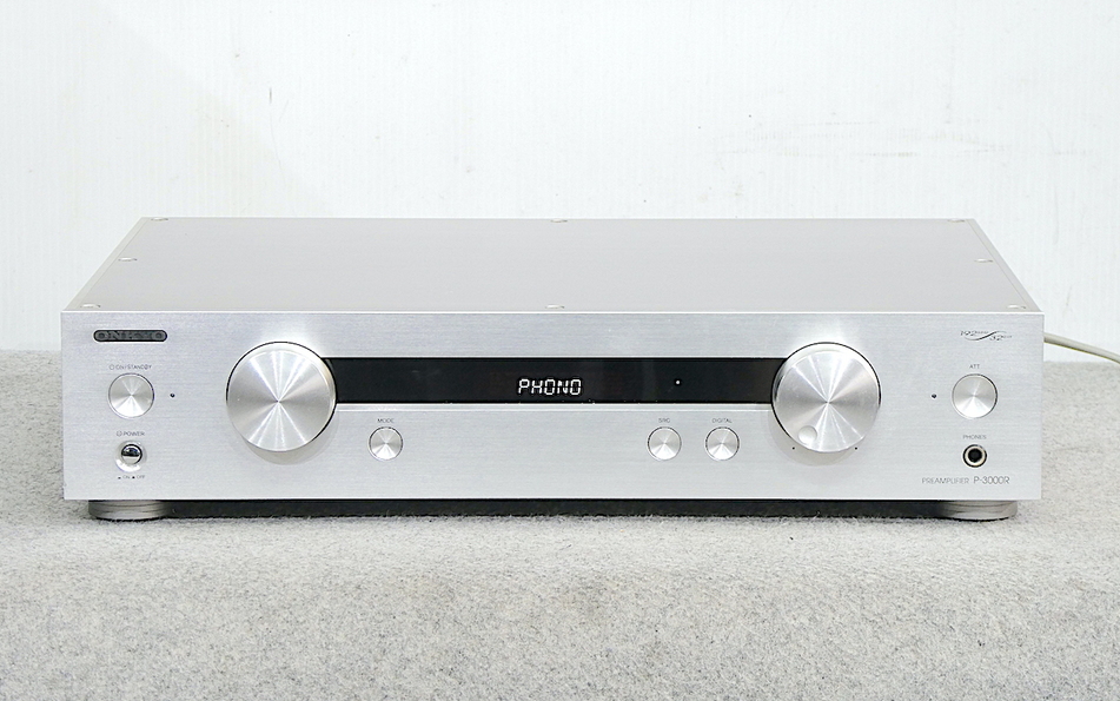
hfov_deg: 17.0
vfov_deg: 10.7
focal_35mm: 123
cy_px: 370
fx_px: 3756
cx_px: 556
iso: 200
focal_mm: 20.6
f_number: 5.1
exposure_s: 1/10
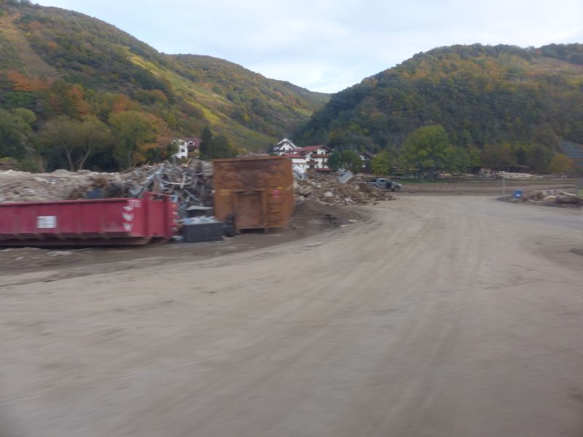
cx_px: 292
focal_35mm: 25
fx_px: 421
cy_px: 218
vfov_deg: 54.9
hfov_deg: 69.4
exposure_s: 1/125
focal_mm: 4.5
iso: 100
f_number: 3.5
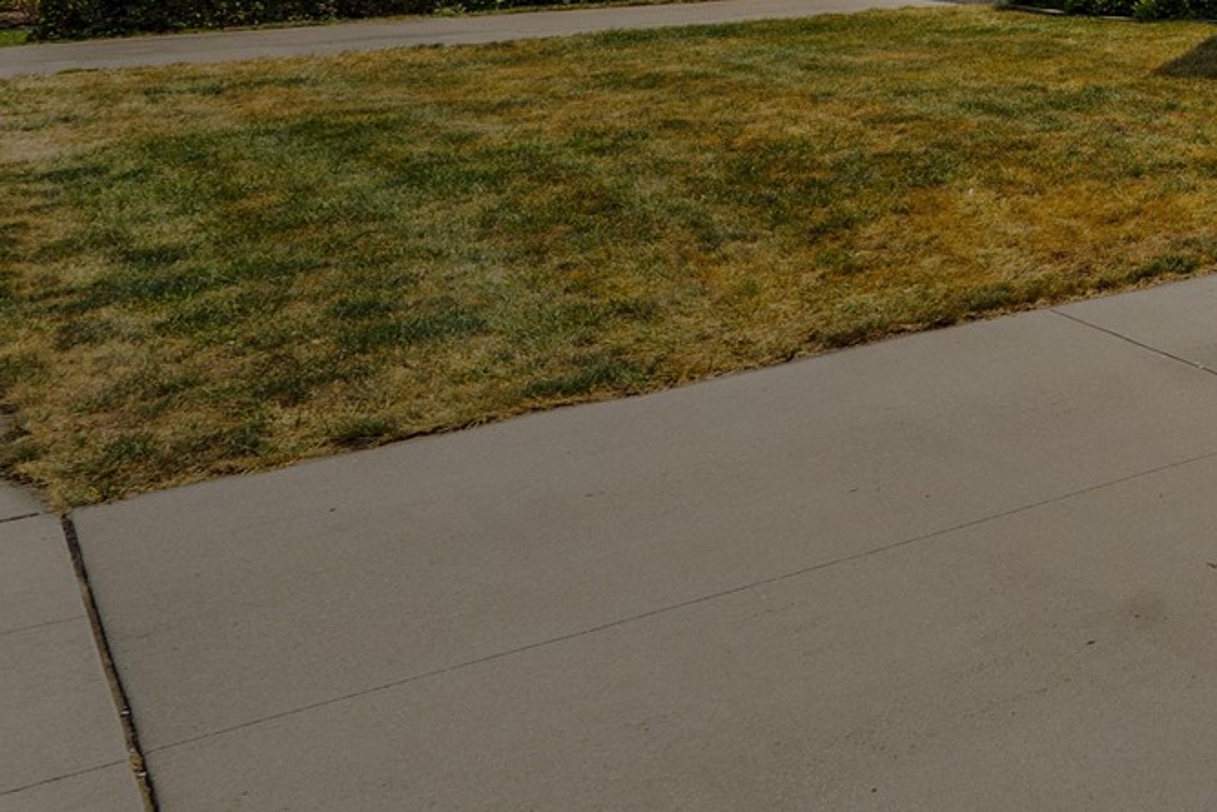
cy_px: -359
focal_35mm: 52
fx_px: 1759
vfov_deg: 22.1
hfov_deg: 25.4
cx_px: 1948
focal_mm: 16
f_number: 9
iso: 80
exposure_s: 1/200
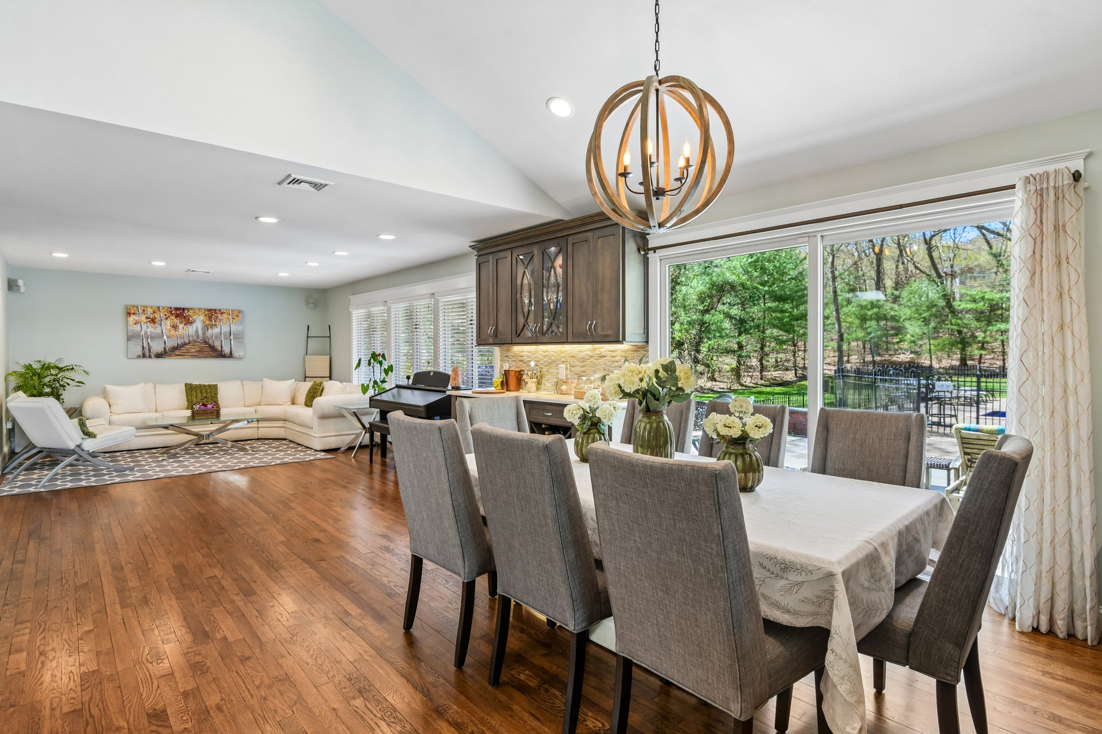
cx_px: 551
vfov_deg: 67.4
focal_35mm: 18
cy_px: 367
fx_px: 551
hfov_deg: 90.0
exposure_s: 1/5
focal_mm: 18
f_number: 8
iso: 160
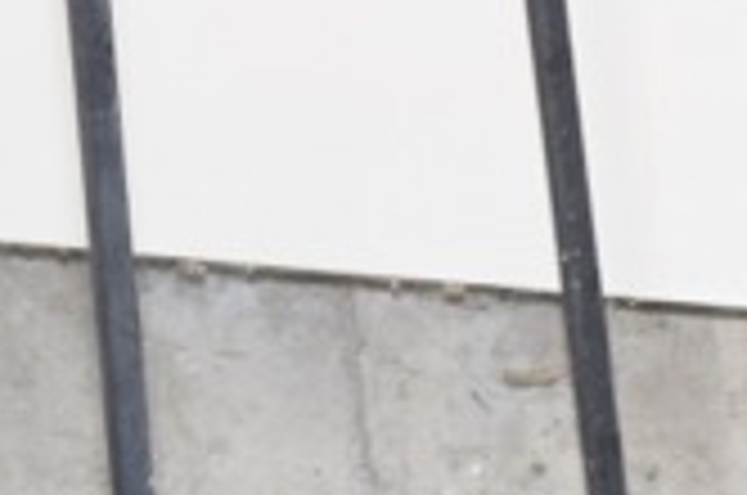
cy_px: 1307
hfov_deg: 4.3
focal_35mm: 471
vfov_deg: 2.9
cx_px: 1737
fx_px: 9754
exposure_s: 1/100
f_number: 5.6
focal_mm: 52
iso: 800
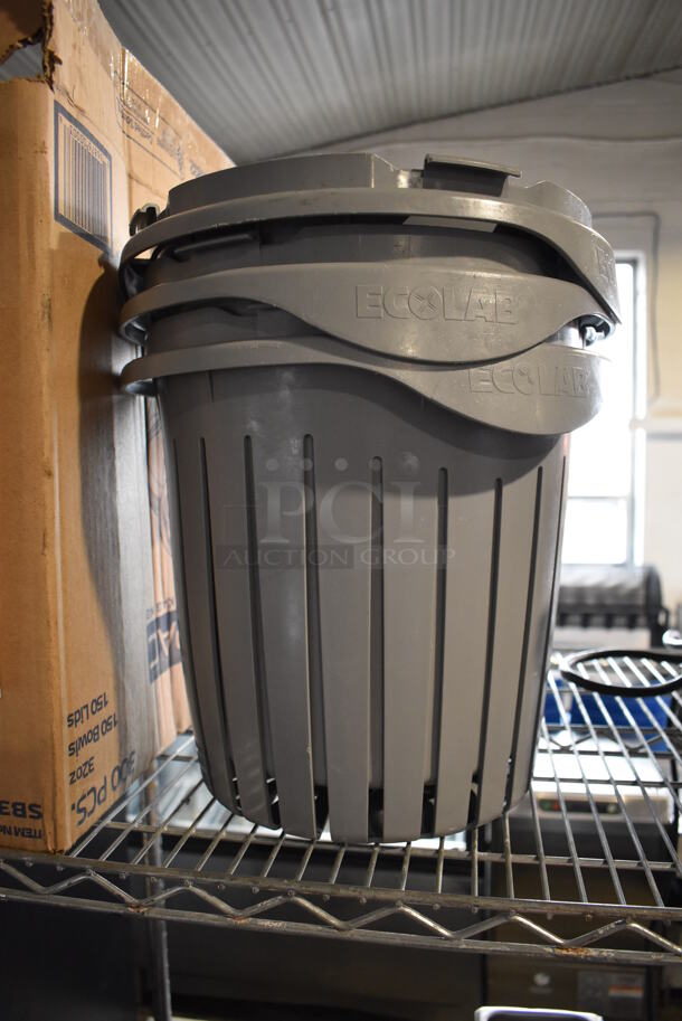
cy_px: 510
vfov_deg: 67.3
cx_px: 341
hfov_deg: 48.0
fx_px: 766
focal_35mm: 27
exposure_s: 1/125
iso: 2000
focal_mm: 18
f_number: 3.5
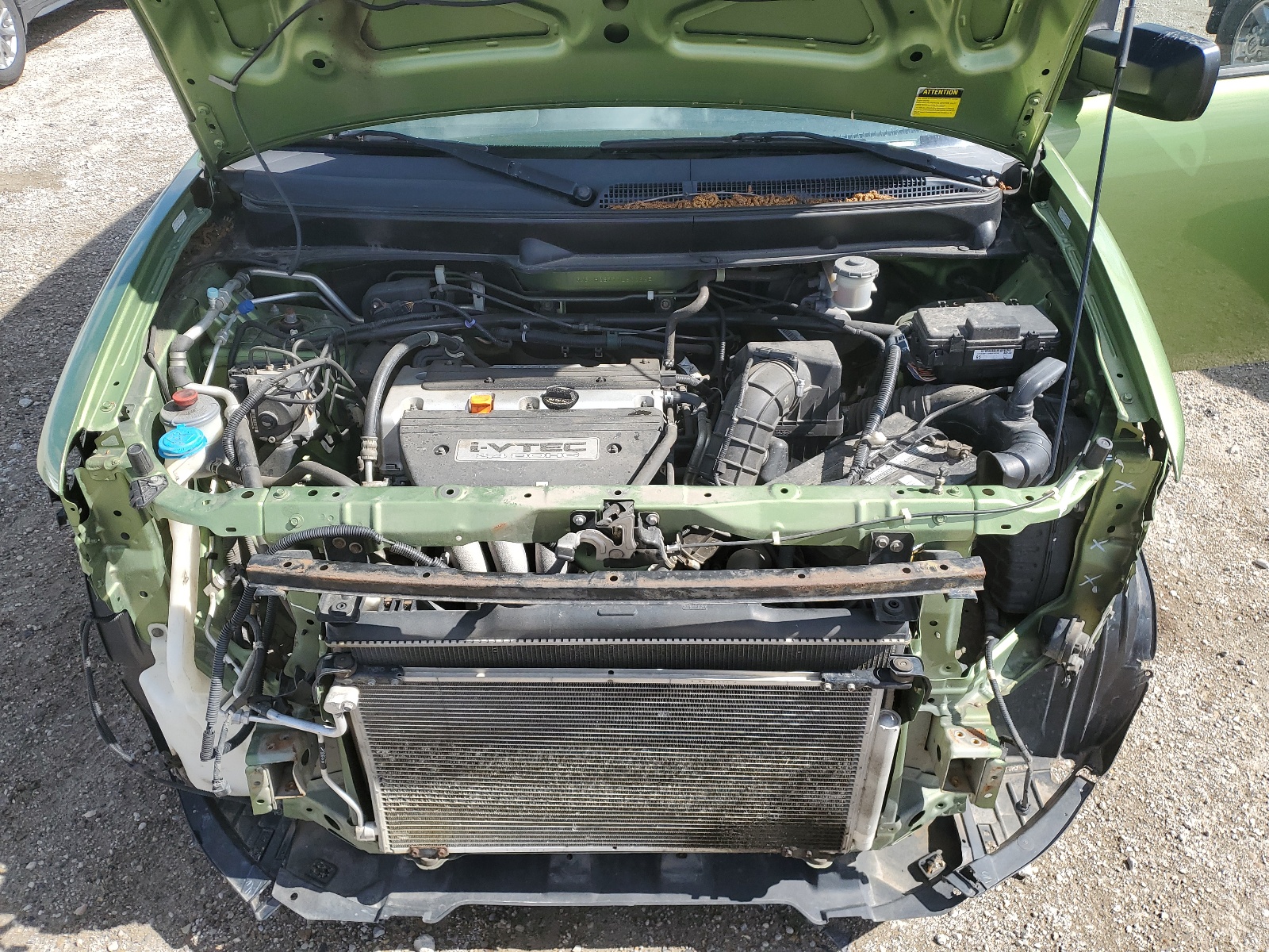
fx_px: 953
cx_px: 634
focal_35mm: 26
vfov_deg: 53.1
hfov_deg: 67.3
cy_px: 476
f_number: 1.5
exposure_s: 1/1429
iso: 50
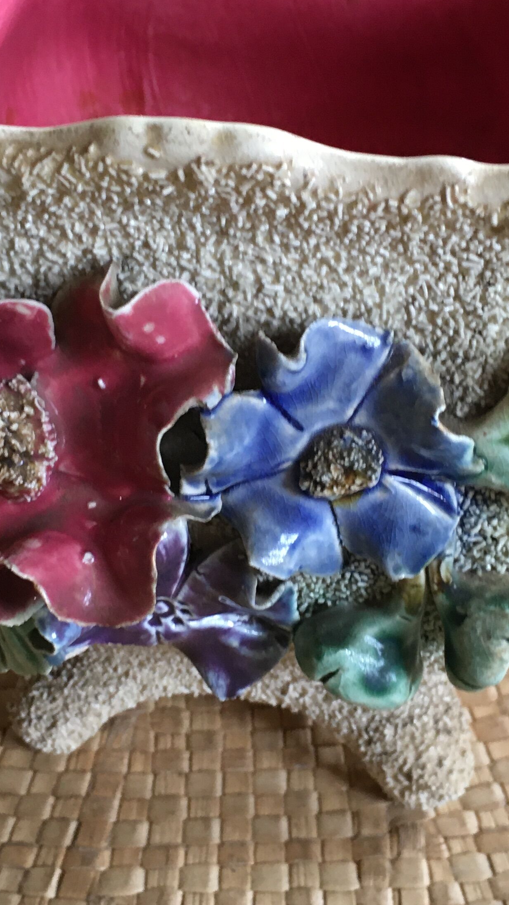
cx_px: 241
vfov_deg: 36.0
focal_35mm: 58
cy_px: 472
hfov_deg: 20.7
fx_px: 1392
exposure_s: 1/33
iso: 125
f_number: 2.2
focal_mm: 4.15
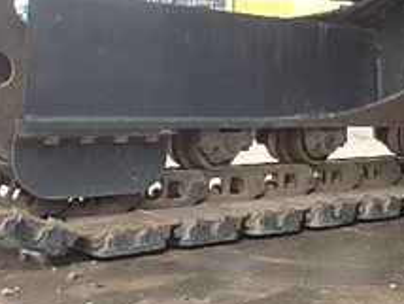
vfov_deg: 25.7
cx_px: 295
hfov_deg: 33.7
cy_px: 66
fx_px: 654
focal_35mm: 56
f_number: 4.1
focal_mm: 4.5
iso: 125
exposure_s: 1/60
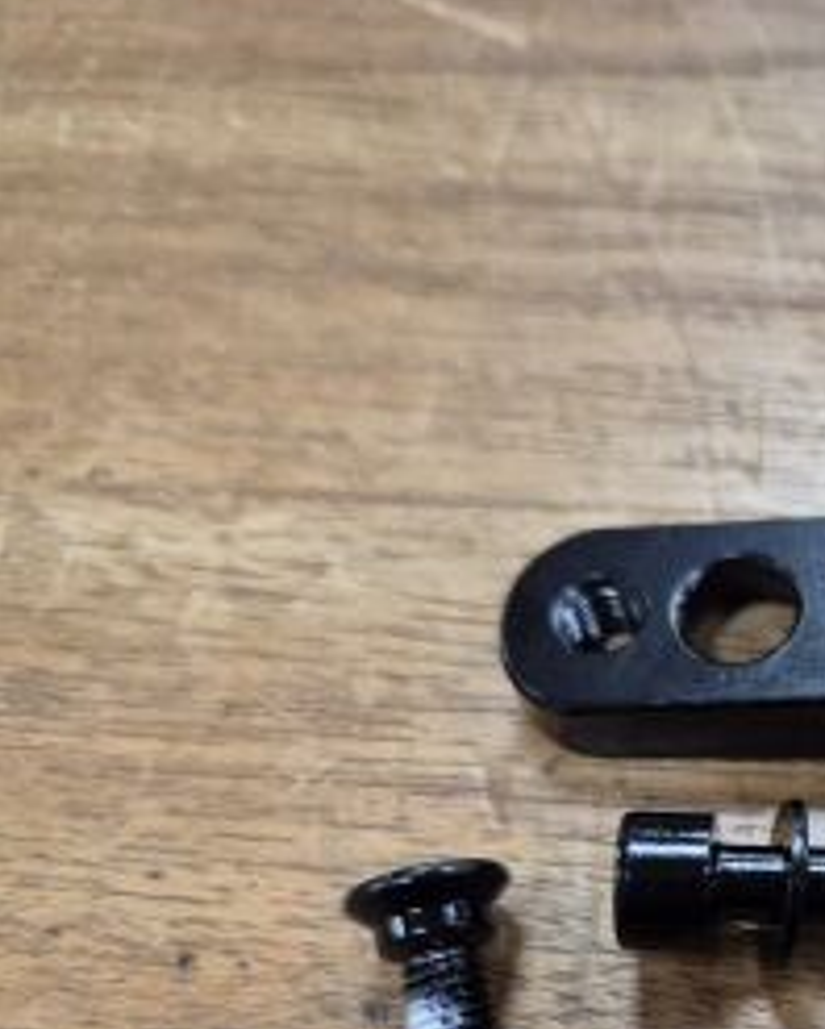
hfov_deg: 25.5
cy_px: 871
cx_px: 1008
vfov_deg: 33.9
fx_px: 1616
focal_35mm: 53
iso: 200
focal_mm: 5.4
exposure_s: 1/100
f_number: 1.8
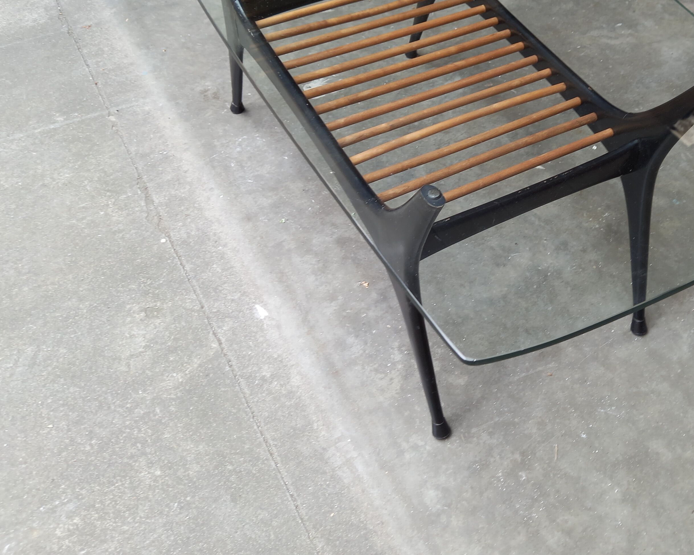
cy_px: 179
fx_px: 822
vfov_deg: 36.9
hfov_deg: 44.7
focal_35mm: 40
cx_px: 492
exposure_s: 1/50
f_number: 2
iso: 25
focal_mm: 4.6
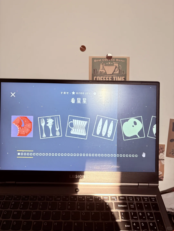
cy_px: 116
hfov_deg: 53.1
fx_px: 174
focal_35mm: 26
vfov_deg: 67.3
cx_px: 87
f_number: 1.6
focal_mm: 5.96
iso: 250
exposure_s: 1/60
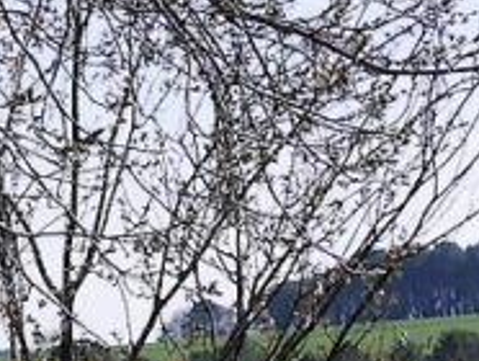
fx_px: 3048
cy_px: 731
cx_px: -417
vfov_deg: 6.6
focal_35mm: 220
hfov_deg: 8.6
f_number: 5
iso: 200
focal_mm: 20
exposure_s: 1/1000
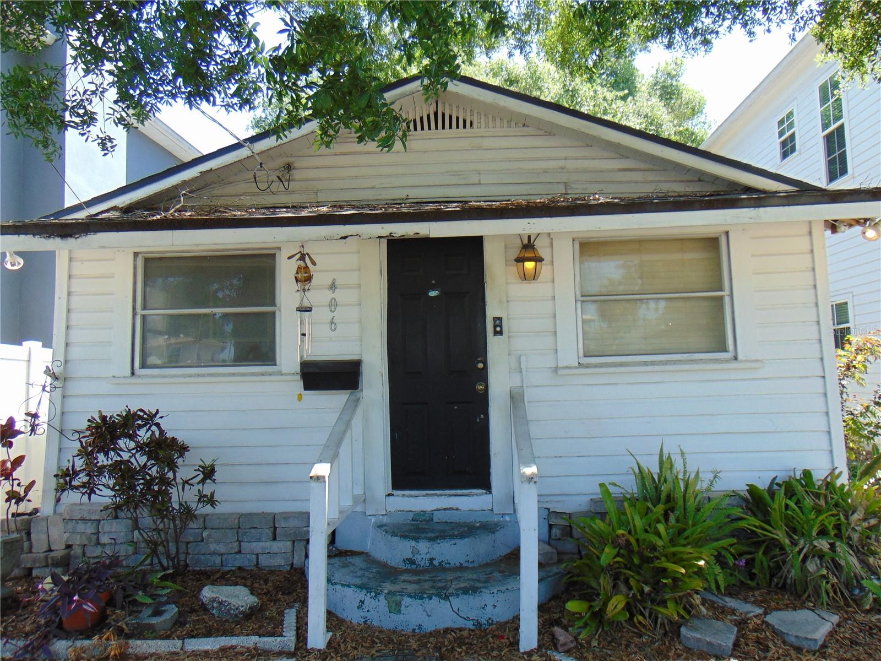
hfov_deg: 69.4
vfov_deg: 54.9
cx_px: 440
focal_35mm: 25
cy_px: 330
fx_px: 636
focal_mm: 4.5
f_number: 3
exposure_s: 1/200
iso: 80
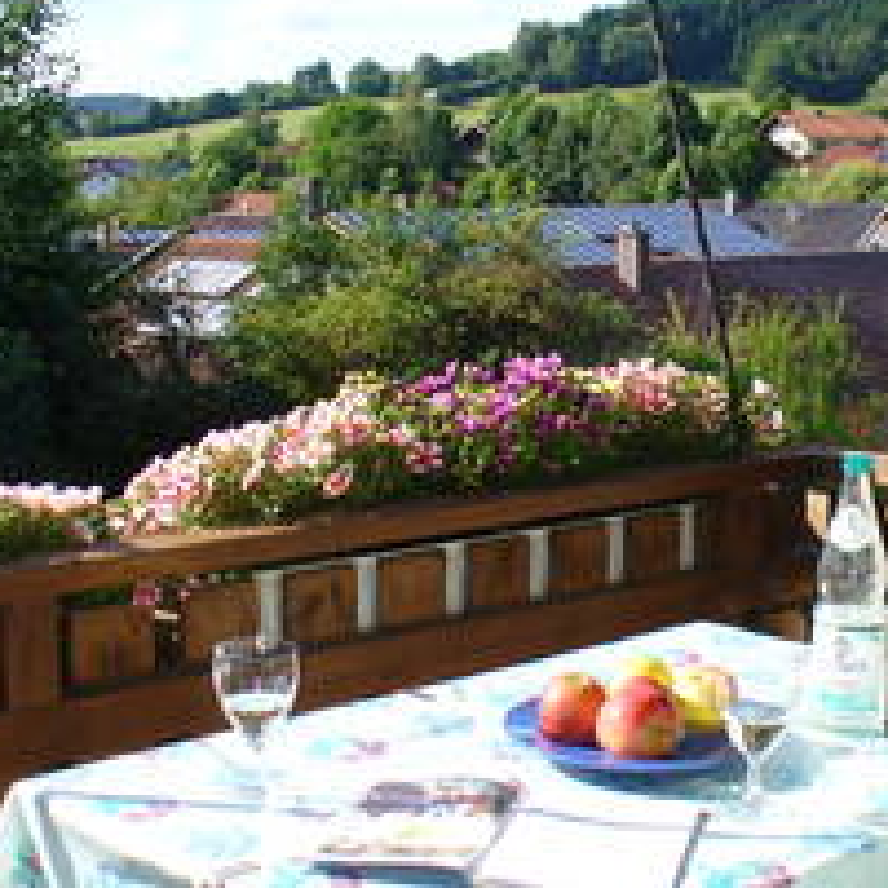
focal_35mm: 65
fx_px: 1886
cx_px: 579
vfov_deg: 26.5
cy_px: 384
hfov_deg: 26.4
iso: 100
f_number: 5.6
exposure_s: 1/200
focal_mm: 6.1
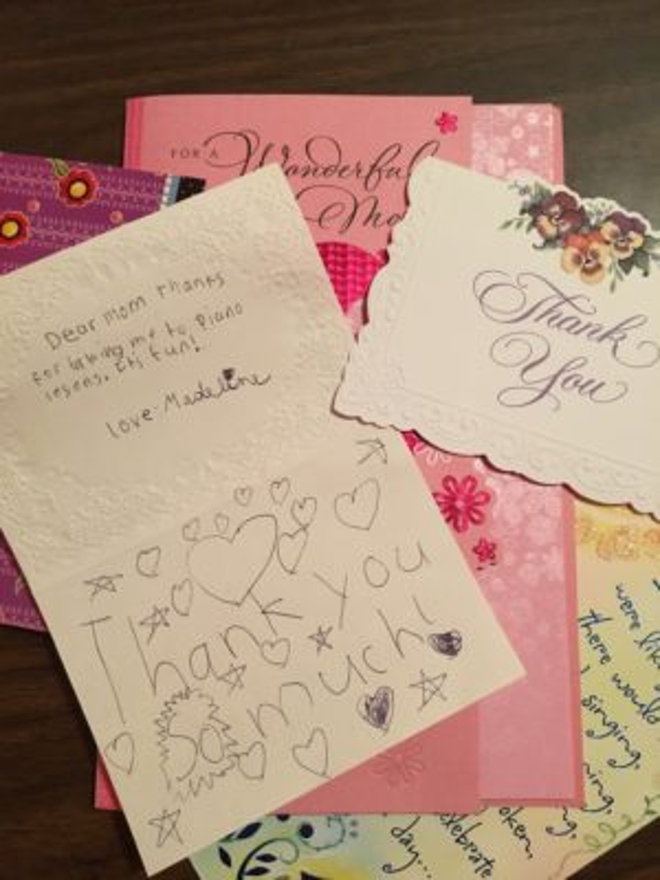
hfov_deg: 48.2
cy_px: 440
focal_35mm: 29
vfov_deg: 61.7
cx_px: 330
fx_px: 737
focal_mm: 4.15
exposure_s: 1/30
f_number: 2.2
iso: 200
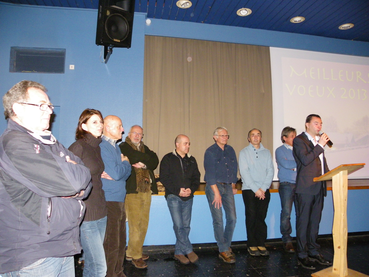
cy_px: 138
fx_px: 277
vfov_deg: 53.1
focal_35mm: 26
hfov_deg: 67.3
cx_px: 184
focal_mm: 4.6
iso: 320
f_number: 2.8
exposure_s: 1/60
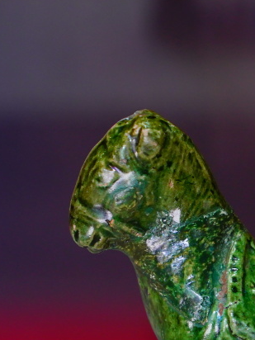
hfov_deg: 2.7
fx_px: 5471
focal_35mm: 557
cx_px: 240
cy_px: 256
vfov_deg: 3.6
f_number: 6.3
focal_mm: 233
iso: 1600
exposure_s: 1/200
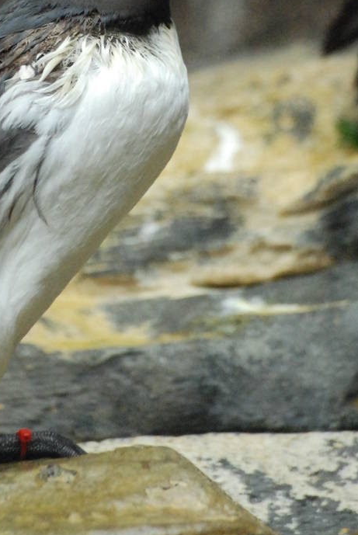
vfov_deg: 2.0
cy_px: -20
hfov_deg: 1.3
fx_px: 15548
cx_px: 57
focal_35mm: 1045
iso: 1600
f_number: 5.6
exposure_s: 1/160
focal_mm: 300
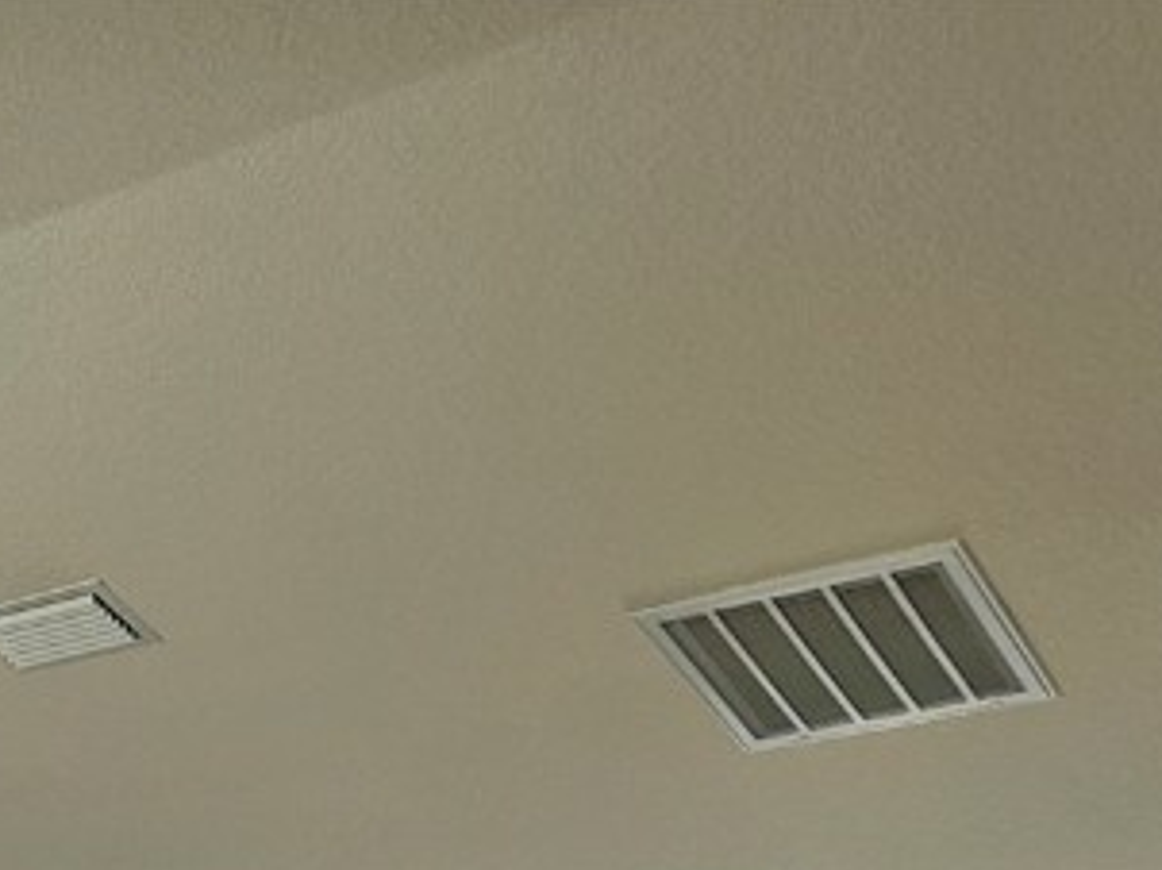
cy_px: 1467
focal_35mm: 78
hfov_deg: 22.4
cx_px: -350
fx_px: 2616
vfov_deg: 16.4
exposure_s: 1/120
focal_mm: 6.3
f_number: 1.7
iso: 64
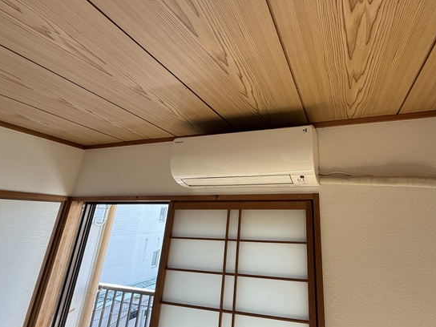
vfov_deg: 71.4
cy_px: 145
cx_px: 276
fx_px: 227
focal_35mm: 18
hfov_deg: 85.8
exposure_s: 1/99
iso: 80
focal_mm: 2.22
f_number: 2.2
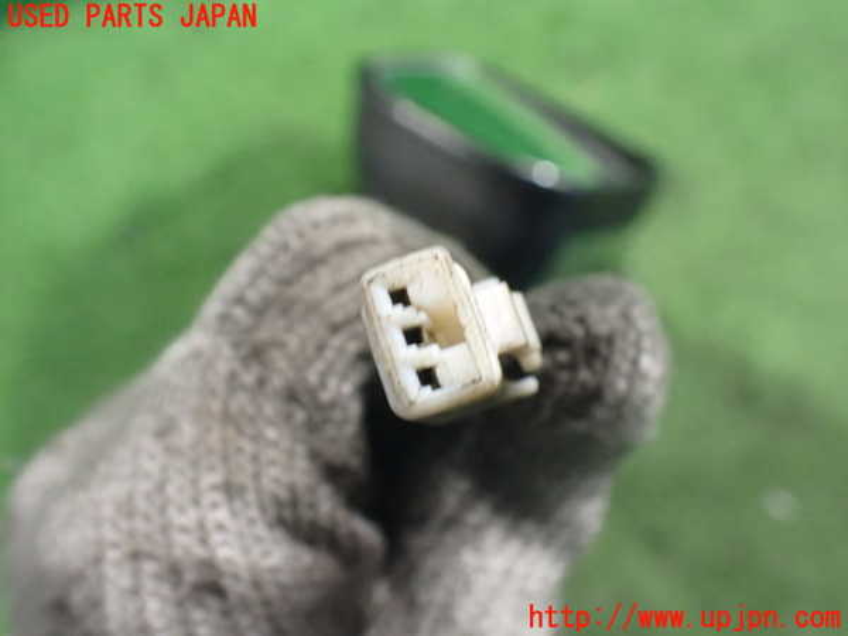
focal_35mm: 30
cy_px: 318
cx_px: 424
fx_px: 735
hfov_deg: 60.0
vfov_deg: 46.8
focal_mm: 5.4
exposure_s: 1/40
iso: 800
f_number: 2.3
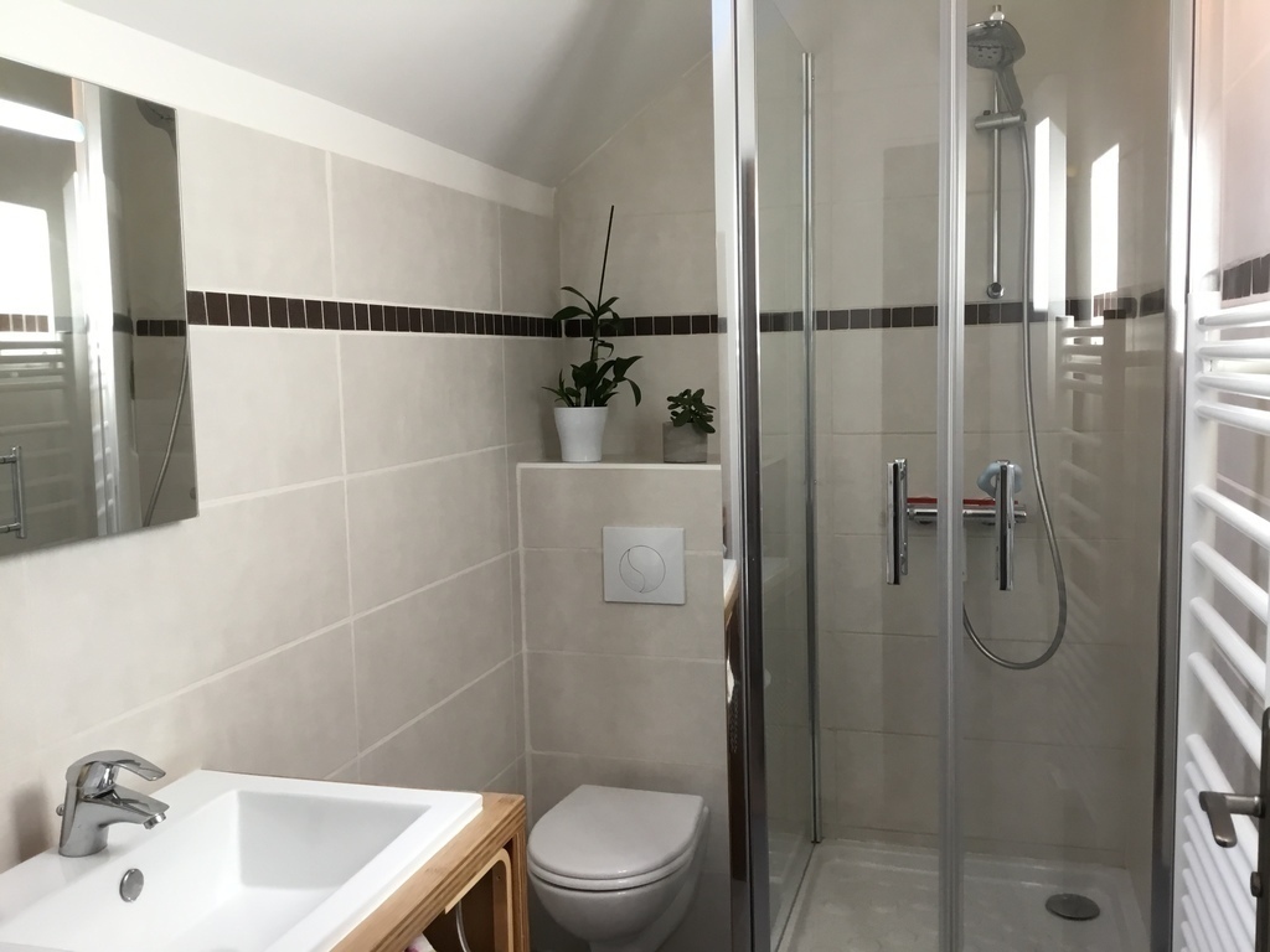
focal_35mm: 31
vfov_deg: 45.4
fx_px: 1137
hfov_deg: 58.4
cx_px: 635
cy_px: 476
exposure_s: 1/33
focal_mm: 3.3
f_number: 2.4
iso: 32
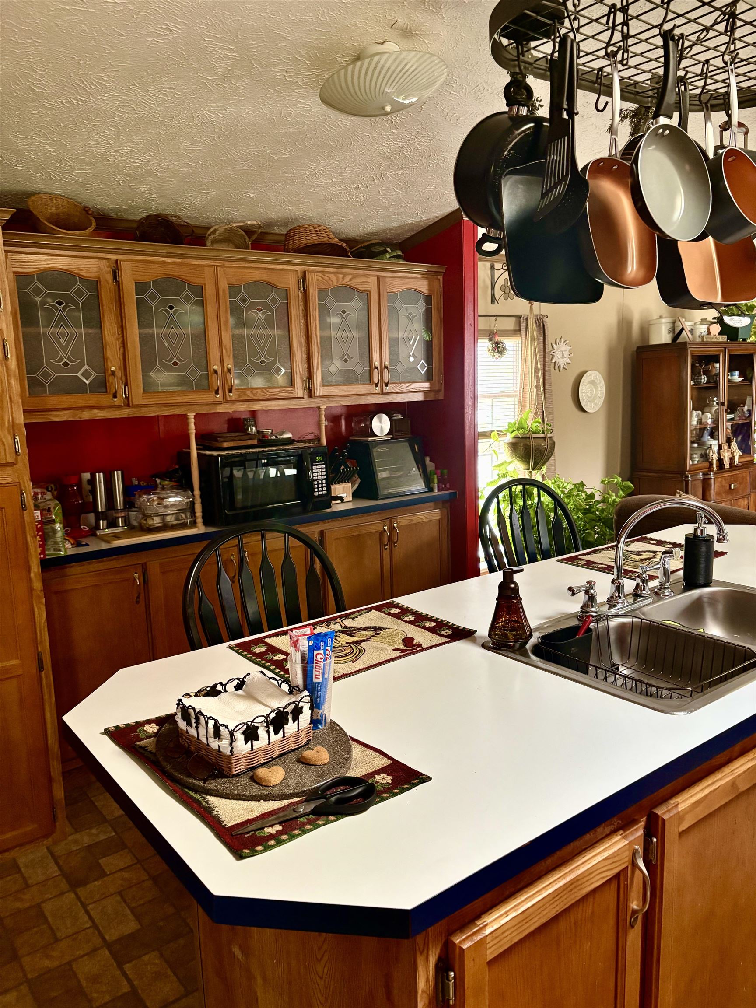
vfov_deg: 67.3
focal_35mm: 26
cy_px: 504
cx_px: 378
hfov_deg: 53.1
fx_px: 757
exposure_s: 1/60
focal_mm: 5.96
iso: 320
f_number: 1.6
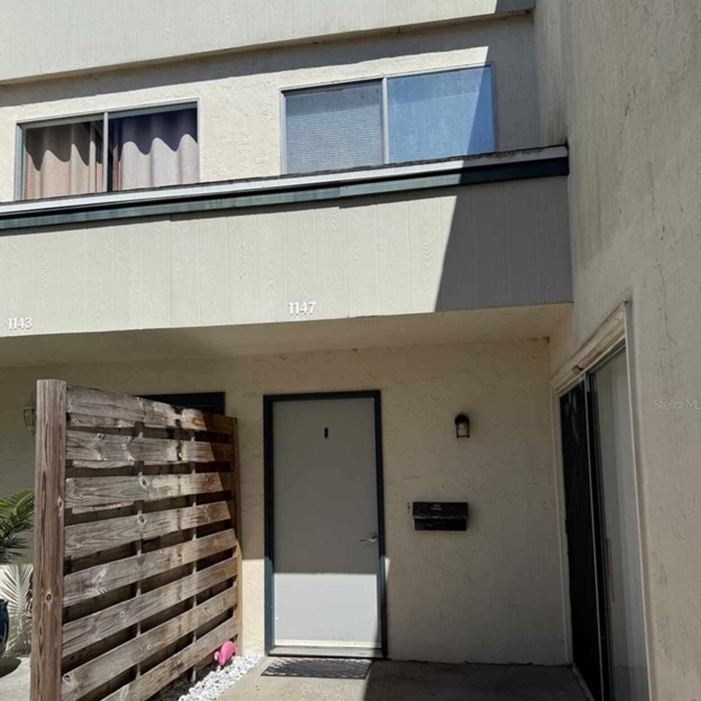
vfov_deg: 55.4
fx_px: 664
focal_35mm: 29
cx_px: 350
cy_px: 404
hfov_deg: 55.6
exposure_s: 1/8130
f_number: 1.78
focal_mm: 6.76
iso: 80
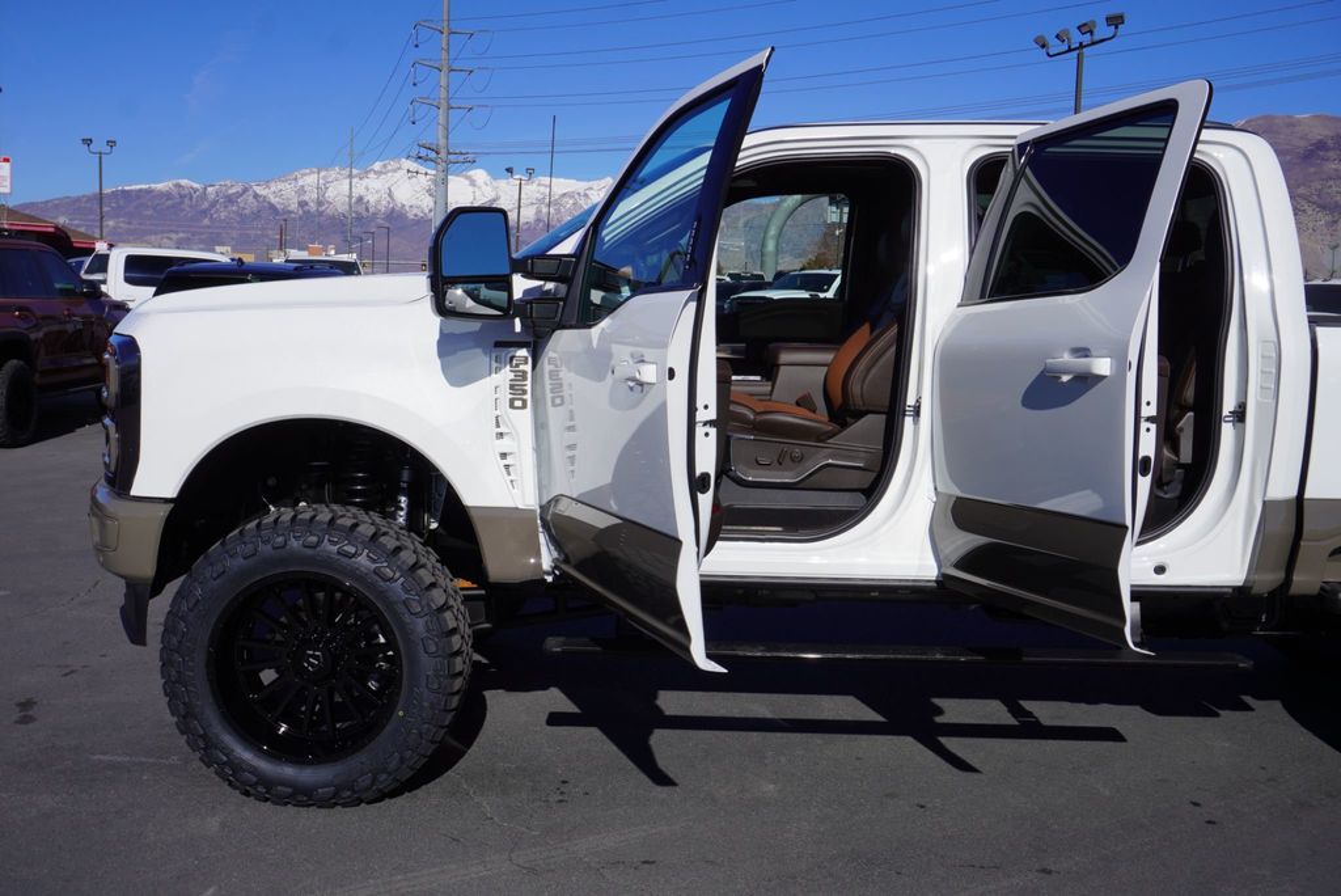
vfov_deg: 36.9
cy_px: 448
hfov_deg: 53.1
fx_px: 1342
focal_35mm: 36
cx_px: 670
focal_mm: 24
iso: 100
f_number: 11
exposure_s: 1/320
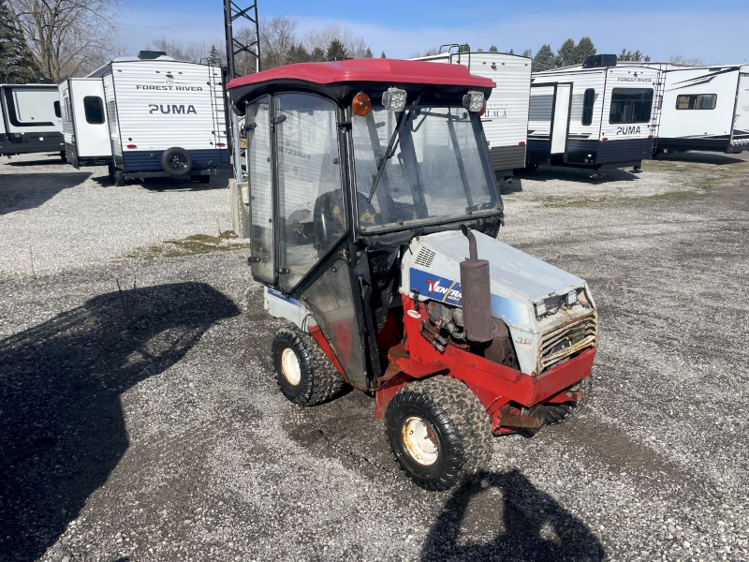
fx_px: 563
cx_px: 374
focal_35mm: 26
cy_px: 281
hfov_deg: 67.3
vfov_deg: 53.1
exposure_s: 1/3731
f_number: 1.6
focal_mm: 4.2
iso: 32
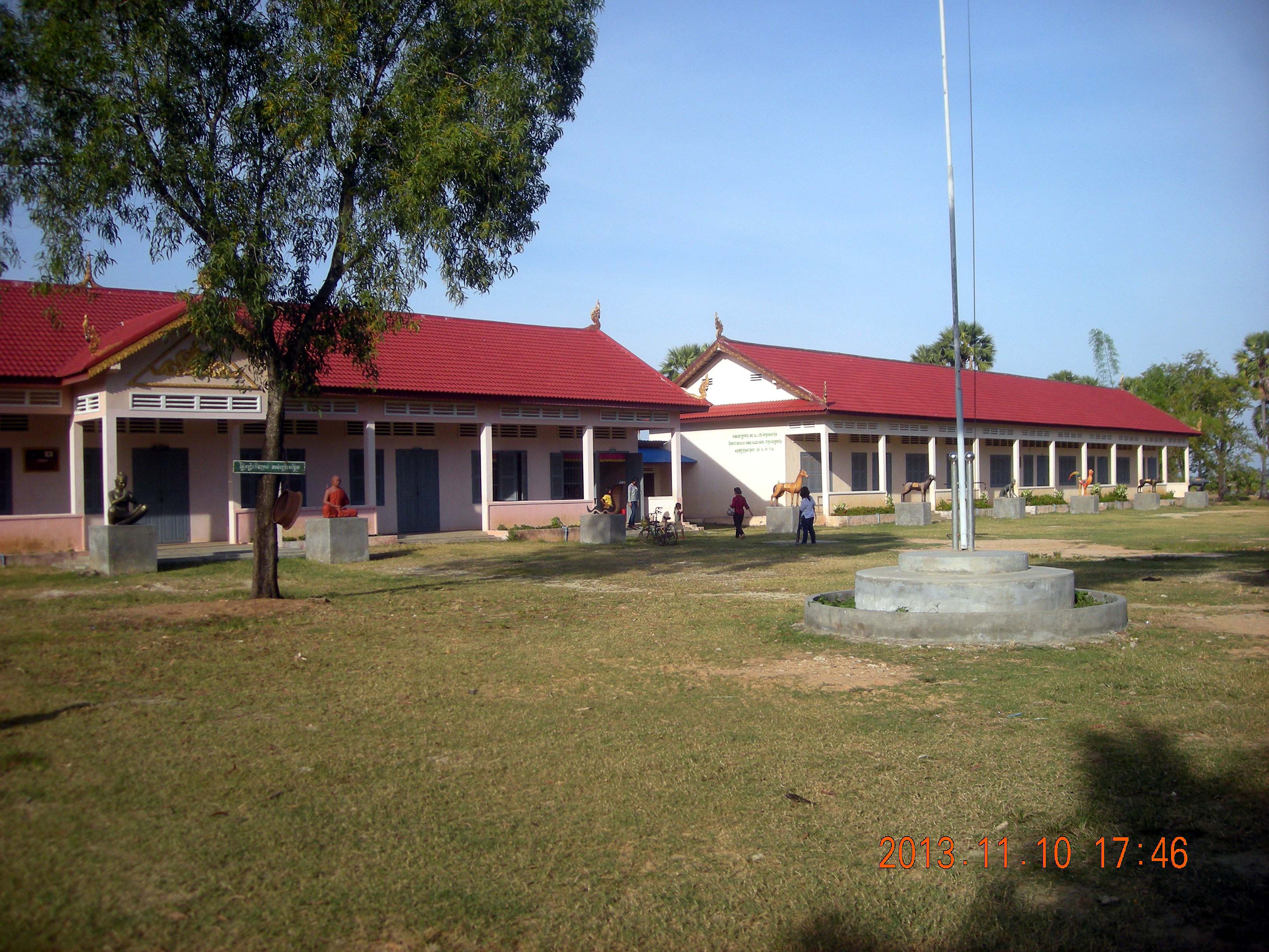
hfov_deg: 52.6
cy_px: 476
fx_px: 1283
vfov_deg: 40.7
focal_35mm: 35
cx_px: 634
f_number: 5.7
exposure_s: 1/269
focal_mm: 5.7
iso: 64
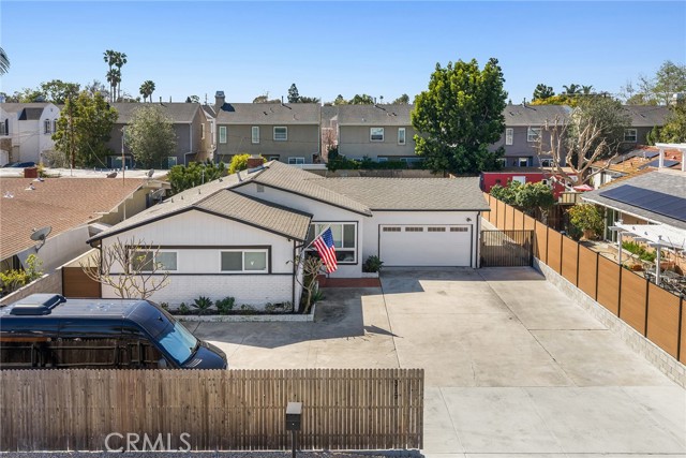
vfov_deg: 46.4
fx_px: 534
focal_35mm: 28
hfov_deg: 65.5
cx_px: 343
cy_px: 229
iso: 250
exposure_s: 1/1250
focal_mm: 14.4
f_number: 2.8
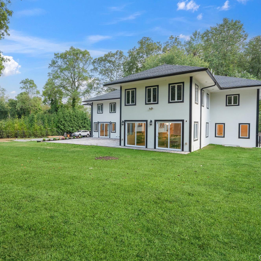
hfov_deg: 70.9
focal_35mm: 21
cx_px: 97
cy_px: 128
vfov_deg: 72.1
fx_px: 179
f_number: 6.3
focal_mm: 16
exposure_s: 1/200
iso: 1000
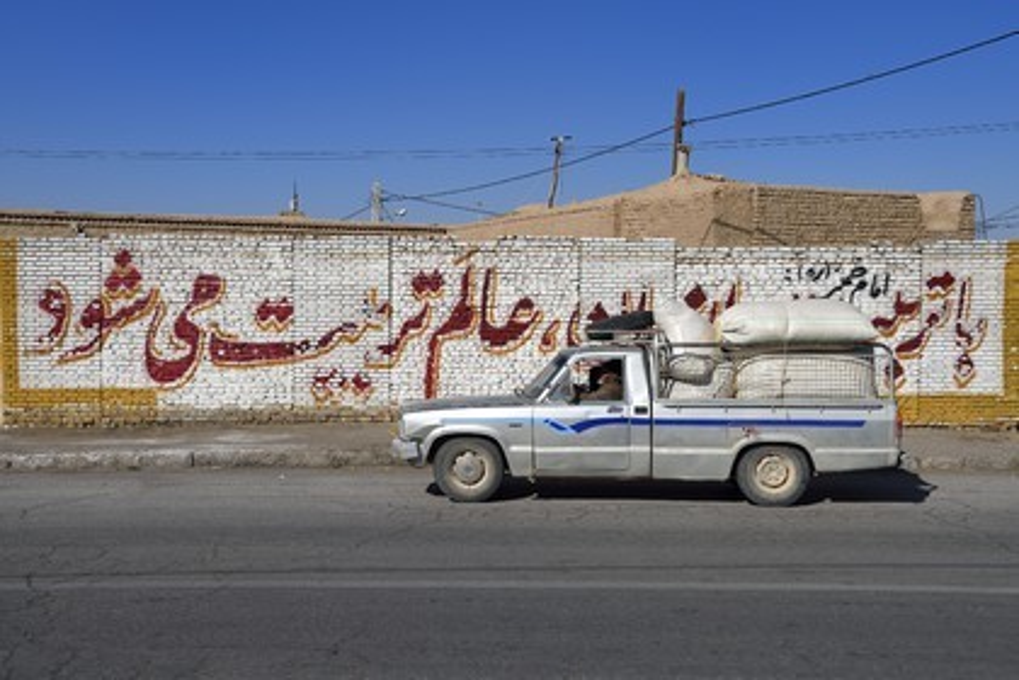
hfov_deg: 43.6
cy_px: 340
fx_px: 1274
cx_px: 510
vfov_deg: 29.9
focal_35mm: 45
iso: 200
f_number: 9
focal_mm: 45
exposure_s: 1/800
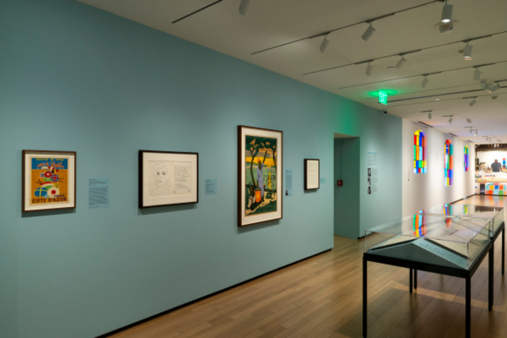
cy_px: 169
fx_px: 338
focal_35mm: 24
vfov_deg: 53.1
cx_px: 254
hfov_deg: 73.7
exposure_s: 1/2.5
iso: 400
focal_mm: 24
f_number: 8
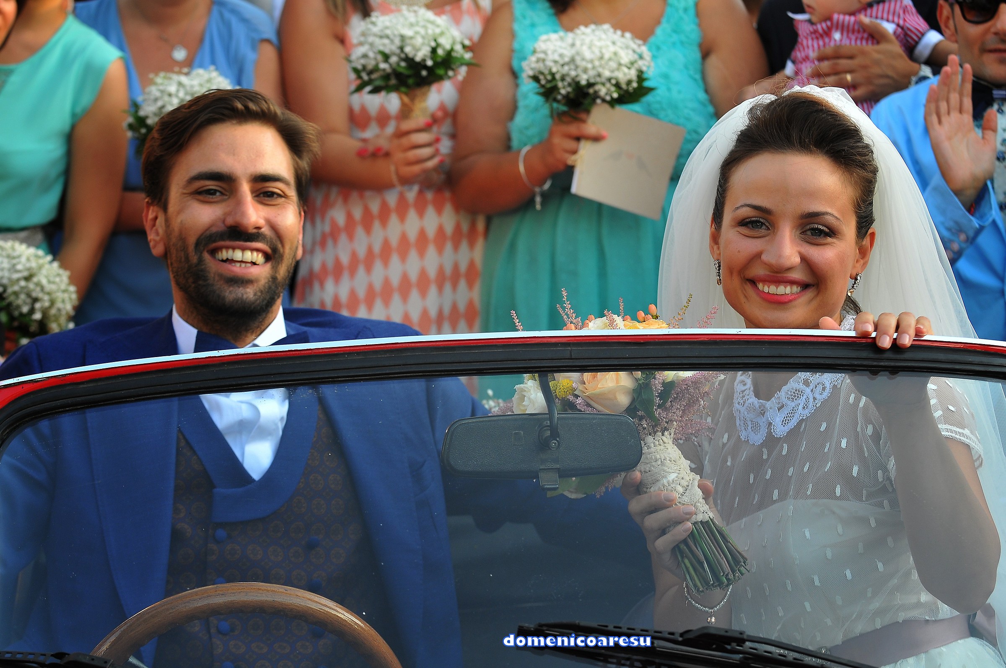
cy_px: 334
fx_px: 2931
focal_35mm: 105
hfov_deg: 19.5
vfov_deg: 13.0
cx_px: 503
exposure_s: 1/125
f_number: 5.6
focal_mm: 70
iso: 200
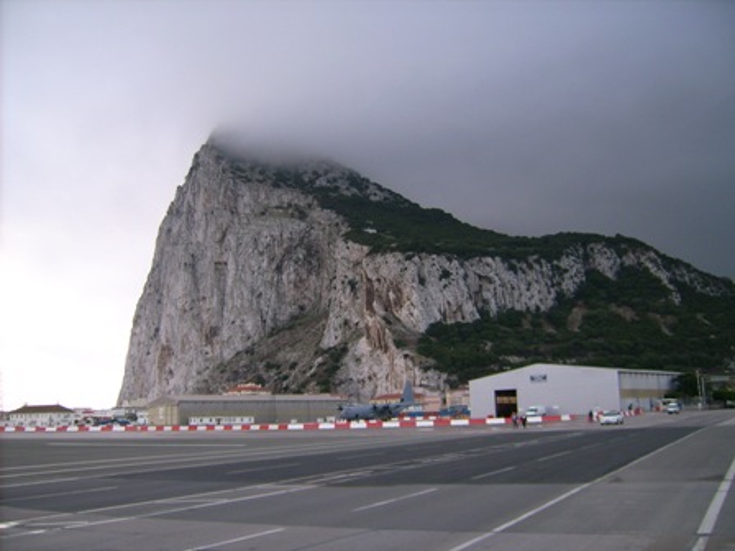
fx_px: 743
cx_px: 368
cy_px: 276
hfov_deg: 52.6
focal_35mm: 35
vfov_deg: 40.7
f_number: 2.8
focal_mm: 5.95
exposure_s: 1/176
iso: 50
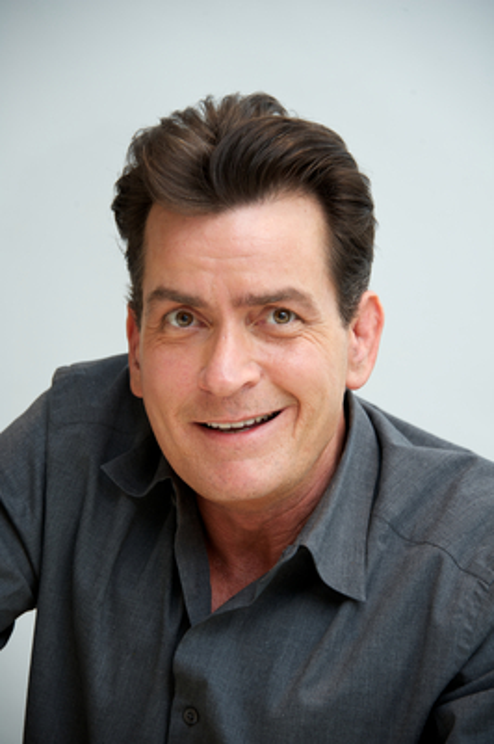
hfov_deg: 8.1
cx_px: 247
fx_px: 3505
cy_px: 372
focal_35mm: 170
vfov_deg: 12.1
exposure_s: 1/60
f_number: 6.3
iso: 400
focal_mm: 170
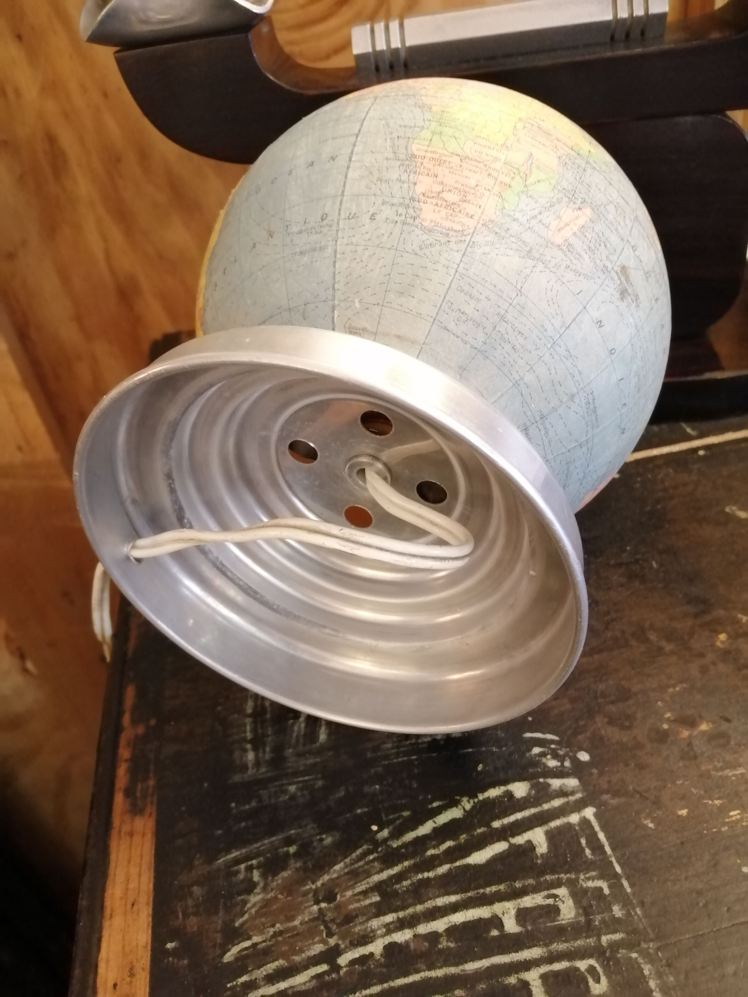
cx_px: 374
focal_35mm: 26
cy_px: 498
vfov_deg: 67.3
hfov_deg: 53.1
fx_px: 749
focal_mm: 3.6
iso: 500
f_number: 1.8
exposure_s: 1/40
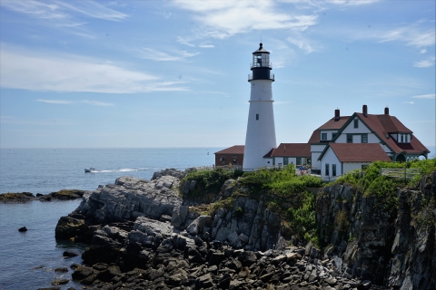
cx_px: 218
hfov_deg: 49.6
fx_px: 472
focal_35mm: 39
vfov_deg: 34.2
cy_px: 145
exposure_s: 1/200
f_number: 11
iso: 100
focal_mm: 39
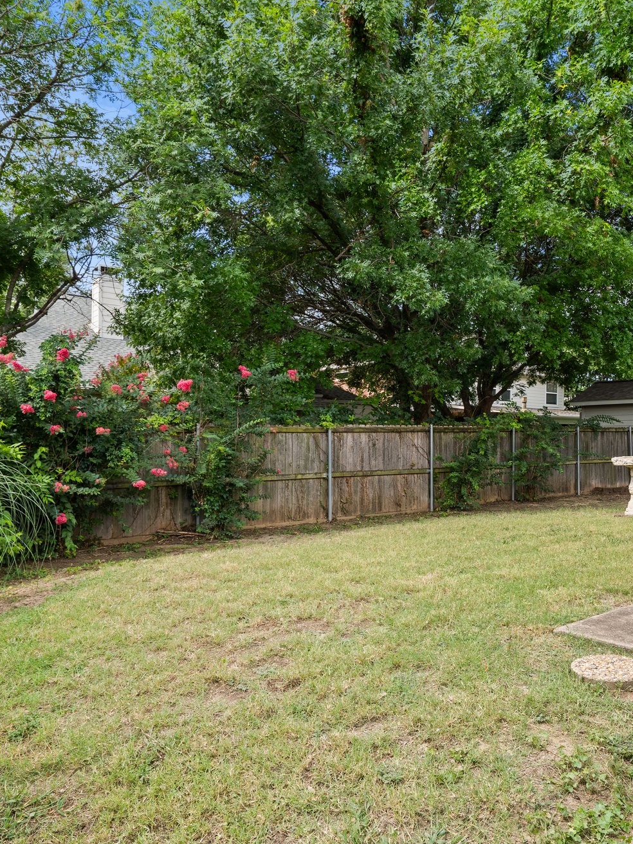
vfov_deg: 65.3
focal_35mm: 27
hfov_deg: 50.9
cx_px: 386
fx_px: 659
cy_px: 432
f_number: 8
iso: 400
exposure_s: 1/25
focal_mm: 18
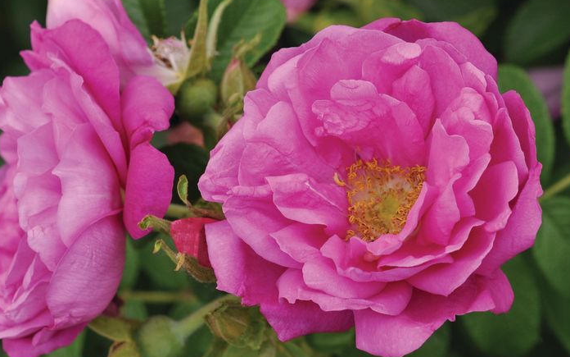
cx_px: 391
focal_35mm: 224
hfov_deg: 9.4
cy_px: 177
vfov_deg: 5.9
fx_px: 3478
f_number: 6.7
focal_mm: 85
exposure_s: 1/500
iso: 200
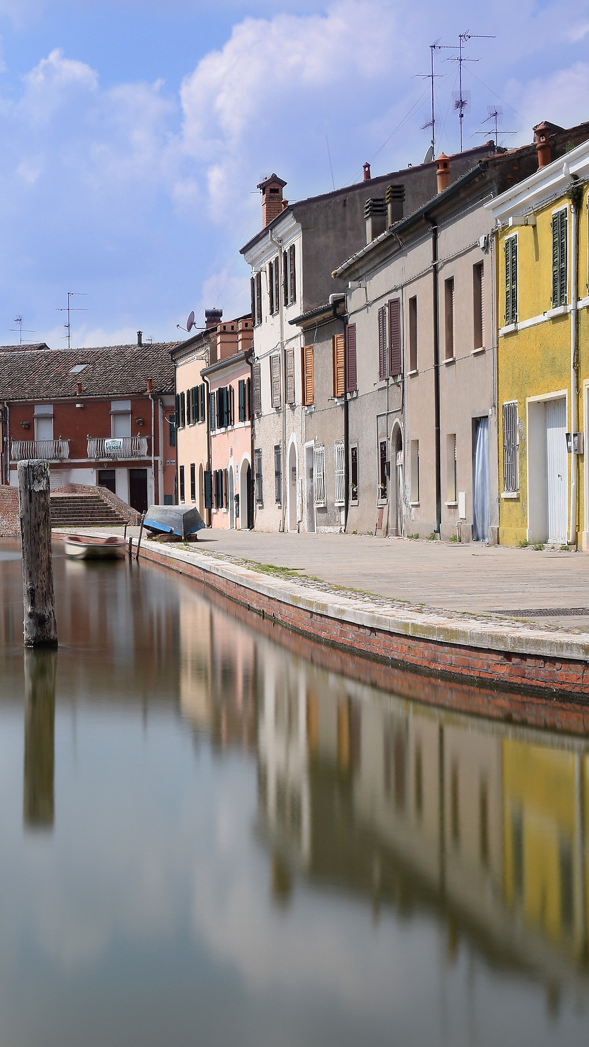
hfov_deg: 17.1
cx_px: -28
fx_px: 1911
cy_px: 522
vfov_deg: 30.7
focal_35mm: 69
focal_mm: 29
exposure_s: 8
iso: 100
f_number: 14
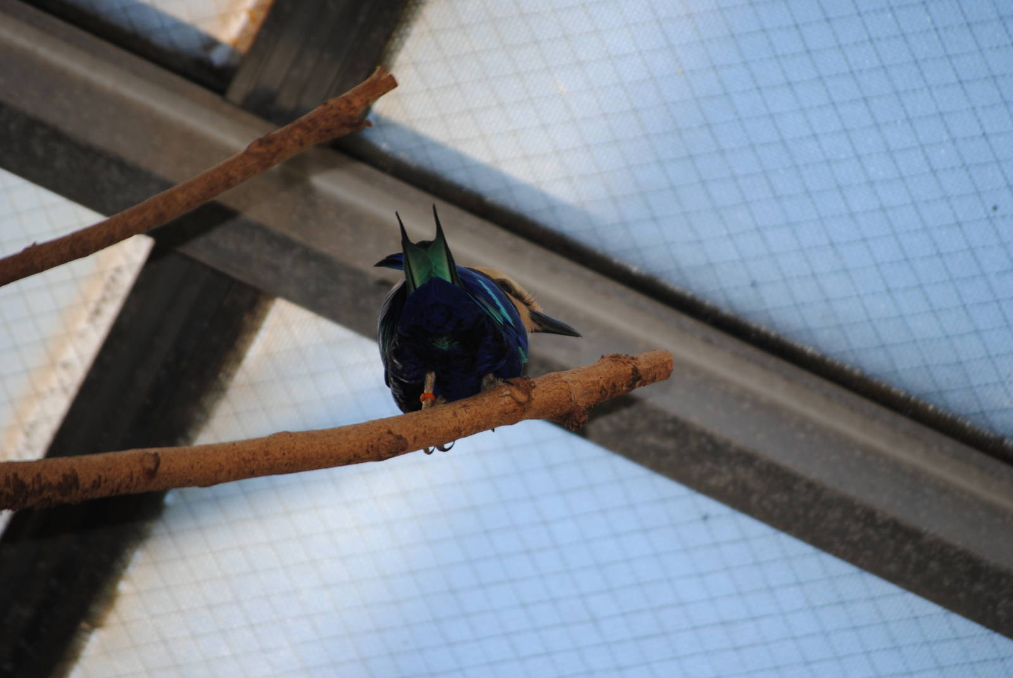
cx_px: 506
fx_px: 8029
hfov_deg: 7.2
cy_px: 339
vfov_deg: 4.8
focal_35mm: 285
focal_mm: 190
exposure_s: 1/125
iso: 125
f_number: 5.6
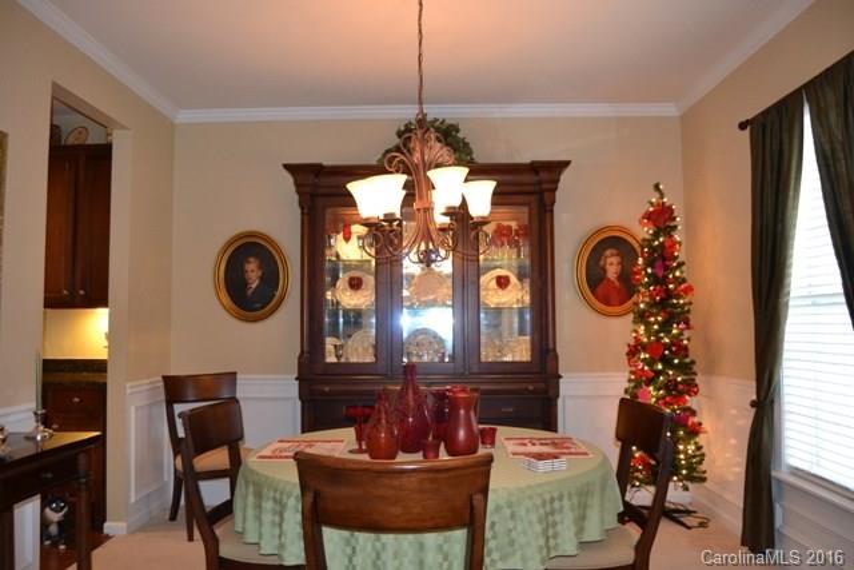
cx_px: 427
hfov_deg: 67.4
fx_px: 641
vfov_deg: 48.0
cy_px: 285
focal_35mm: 27
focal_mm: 18
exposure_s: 1/60
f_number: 3.5
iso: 2000
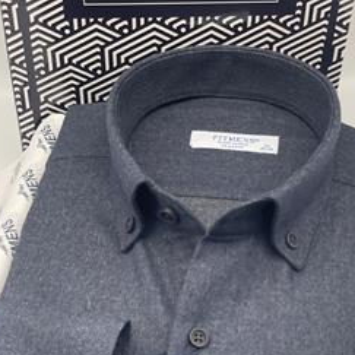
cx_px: 207
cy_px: 290
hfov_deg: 22.2
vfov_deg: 21.9
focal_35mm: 78
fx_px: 905
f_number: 2
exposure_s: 1/122
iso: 40
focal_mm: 6
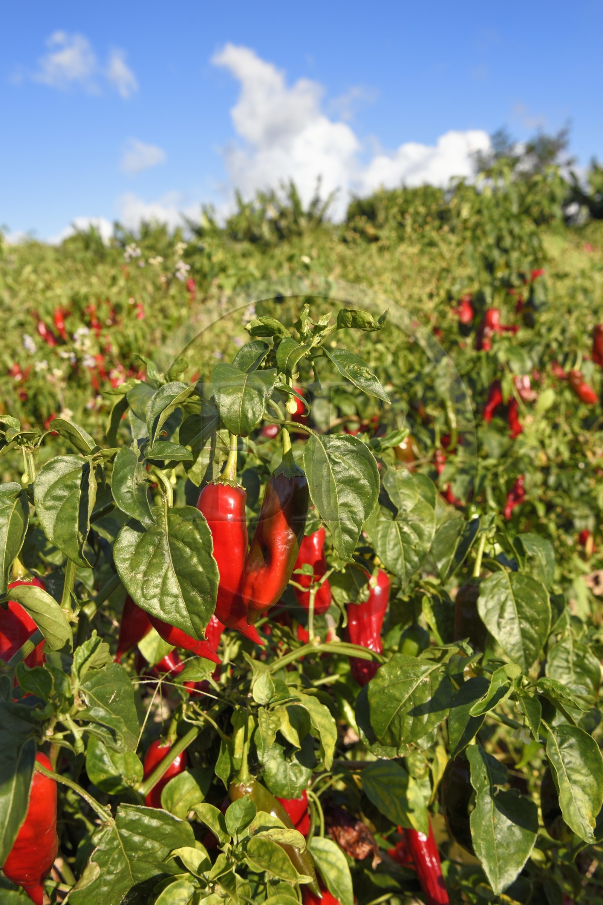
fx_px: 1056
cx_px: 302
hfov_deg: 31.9
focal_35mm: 42
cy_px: 452
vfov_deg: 46.4
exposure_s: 1/200
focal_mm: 42
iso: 200
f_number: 13
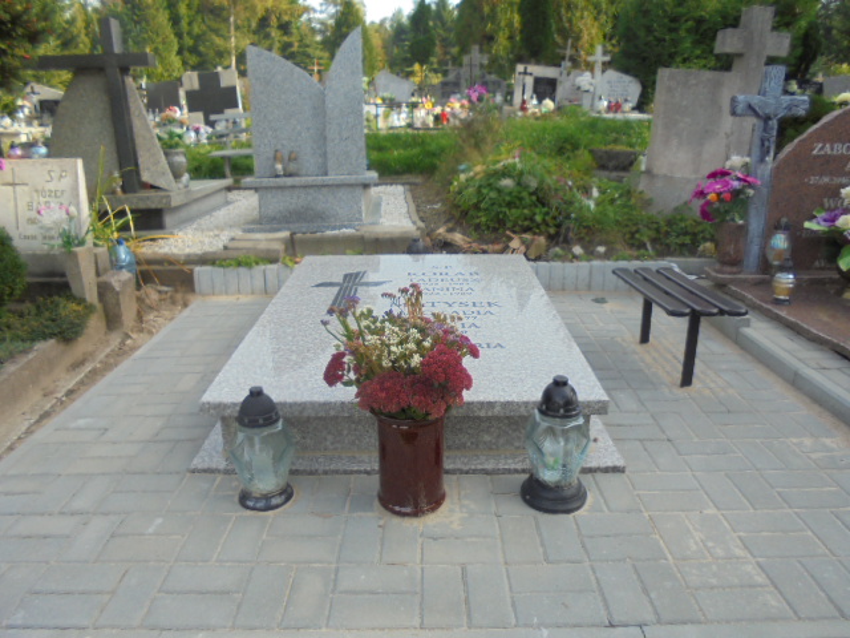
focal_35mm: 26
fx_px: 638
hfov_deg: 67.3
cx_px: 425
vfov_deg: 53.1
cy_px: 319
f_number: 3.5
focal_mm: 4.6
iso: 100
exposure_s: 1/400
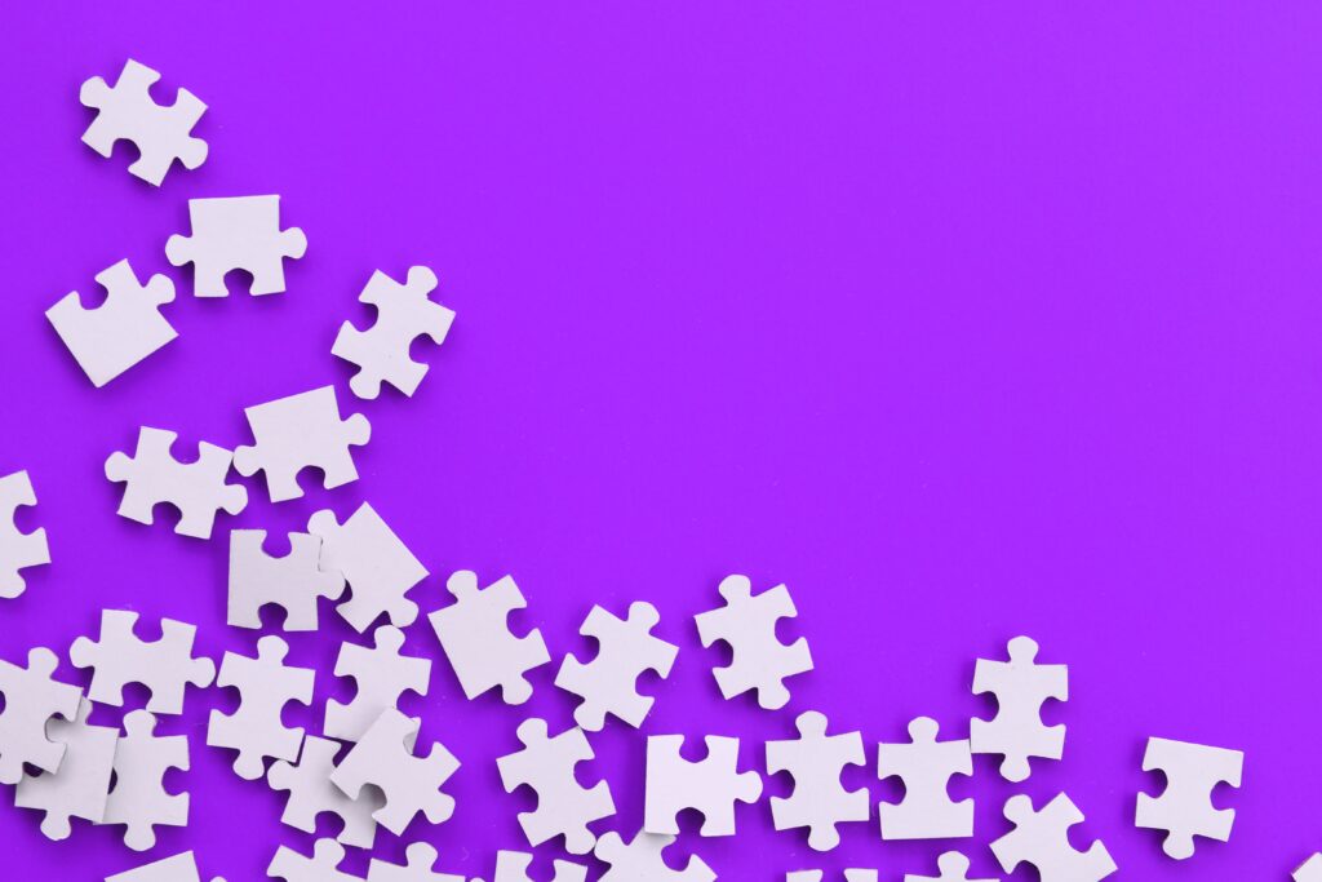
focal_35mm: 60
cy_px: 441
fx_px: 2203
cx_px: 661
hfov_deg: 33.4
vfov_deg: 22.6
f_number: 6.3
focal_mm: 40
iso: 320
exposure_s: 1/60
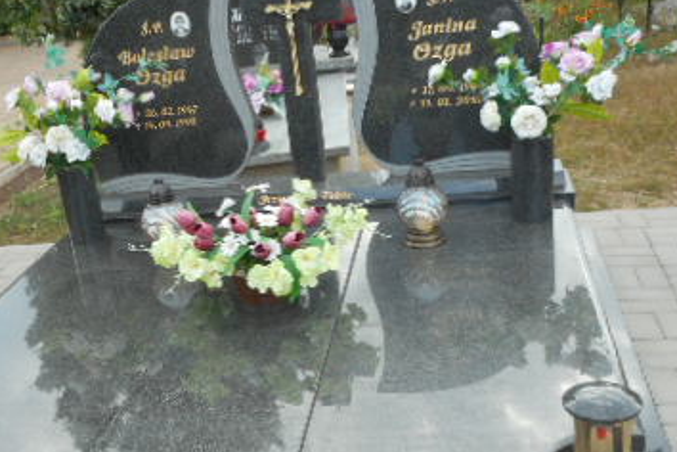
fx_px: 884
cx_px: 270
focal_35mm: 47
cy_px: 253
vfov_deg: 28.6
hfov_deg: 41.7
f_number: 3.7
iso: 80
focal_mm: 4.5
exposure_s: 1/100
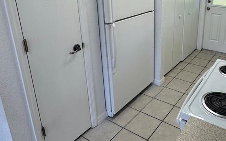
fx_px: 197
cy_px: 34
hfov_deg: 58.1
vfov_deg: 38.4
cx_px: 154
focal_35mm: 32
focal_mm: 2.22
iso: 50
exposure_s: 1/120
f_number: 2.2
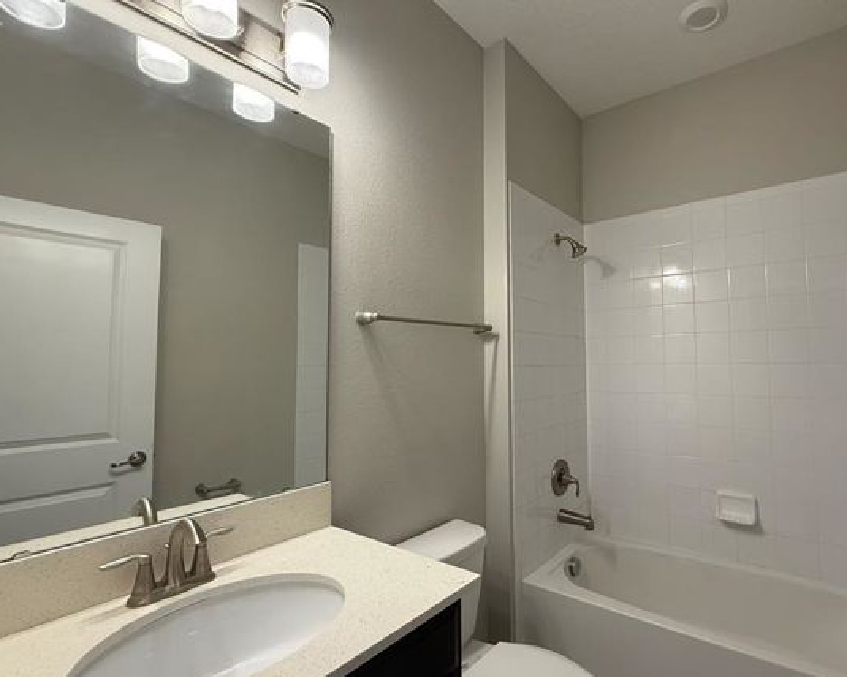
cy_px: 342
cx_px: 499
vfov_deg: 73.8
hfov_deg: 85.5
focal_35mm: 18
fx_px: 451
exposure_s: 1/120
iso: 200
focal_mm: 2.22
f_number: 2.2
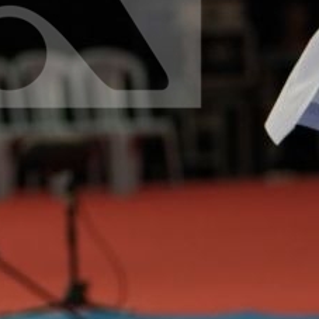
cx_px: -406
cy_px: -20
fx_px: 6537
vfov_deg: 2.8
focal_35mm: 627
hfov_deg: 2.8
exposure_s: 1/1000
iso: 800
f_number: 2.8
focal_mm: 93
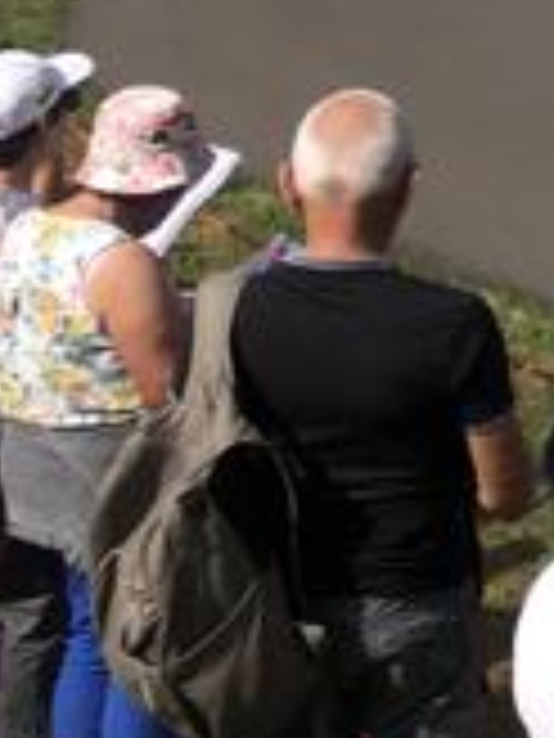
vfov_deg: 13.9
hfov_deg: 9.4
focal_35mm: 137
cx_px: 1423
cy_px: -189
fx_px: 2923
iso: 20
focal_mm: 4
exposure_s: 1/2667
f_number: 1.8
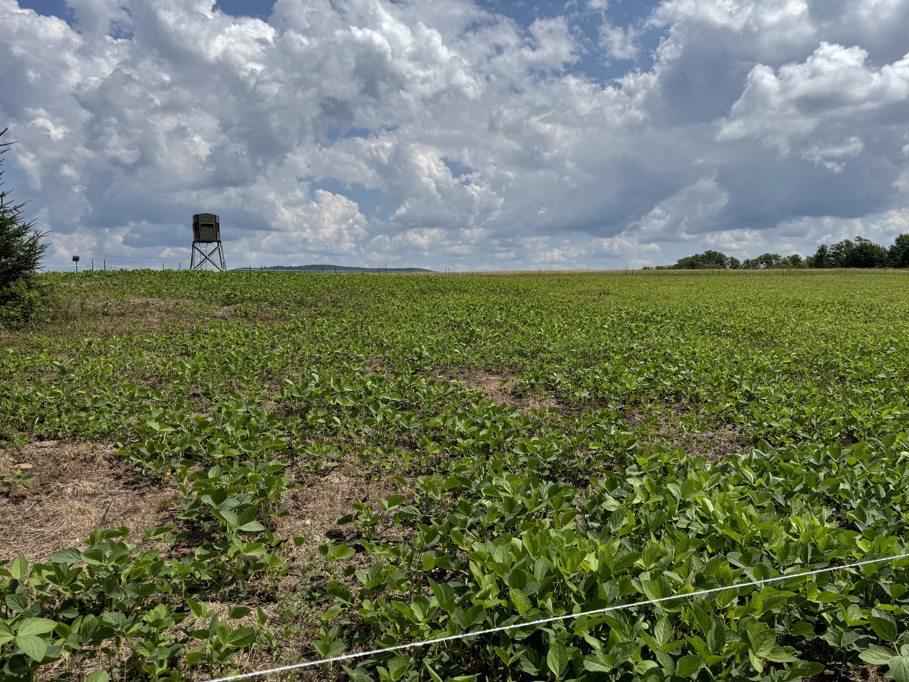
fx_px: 630
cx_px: 454
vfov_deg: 56.8
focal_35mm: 24
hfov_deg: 71.6
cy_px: 341
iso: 80
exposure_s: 1/7937
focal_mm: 6.76
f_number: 1.78
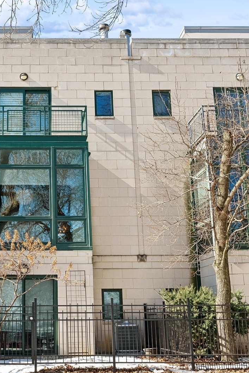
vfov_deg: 41.9
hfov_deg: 27.7
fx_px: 488
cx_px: 33
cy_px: 186
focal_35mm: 47
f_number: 9.5
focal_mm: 21
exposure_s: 1/250
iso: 200
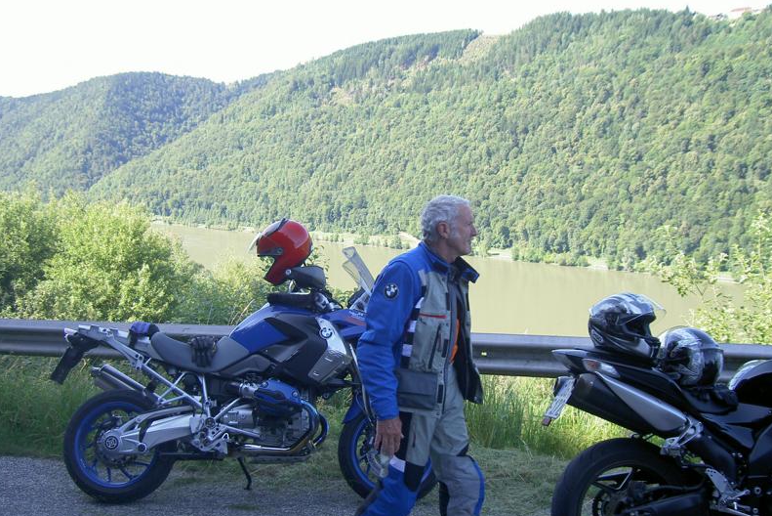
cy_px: 275
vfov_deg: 32.6
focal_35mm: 41
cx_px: 385
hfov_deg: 47.4
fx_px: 879
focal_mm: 8
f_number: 2.8
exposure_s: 1/160
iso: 100
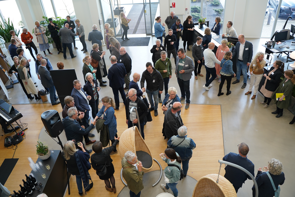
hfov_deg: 65.5
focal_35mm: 28
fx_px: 229
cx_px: 148
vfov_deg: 46.4
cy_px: 98
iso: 1250
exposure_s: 1/160
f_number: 4
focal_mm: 28
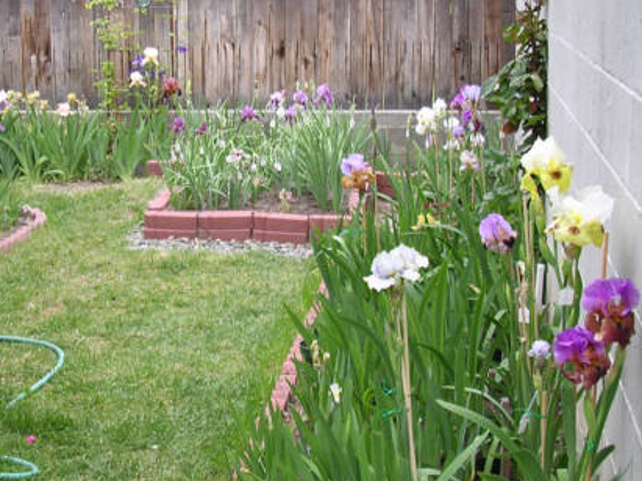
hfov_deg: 28.6
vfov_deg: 21.9
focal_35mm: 67
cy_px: 200
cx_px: 180
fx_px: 1242
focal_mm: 6.6
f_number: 3
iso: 100
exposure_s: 1/156
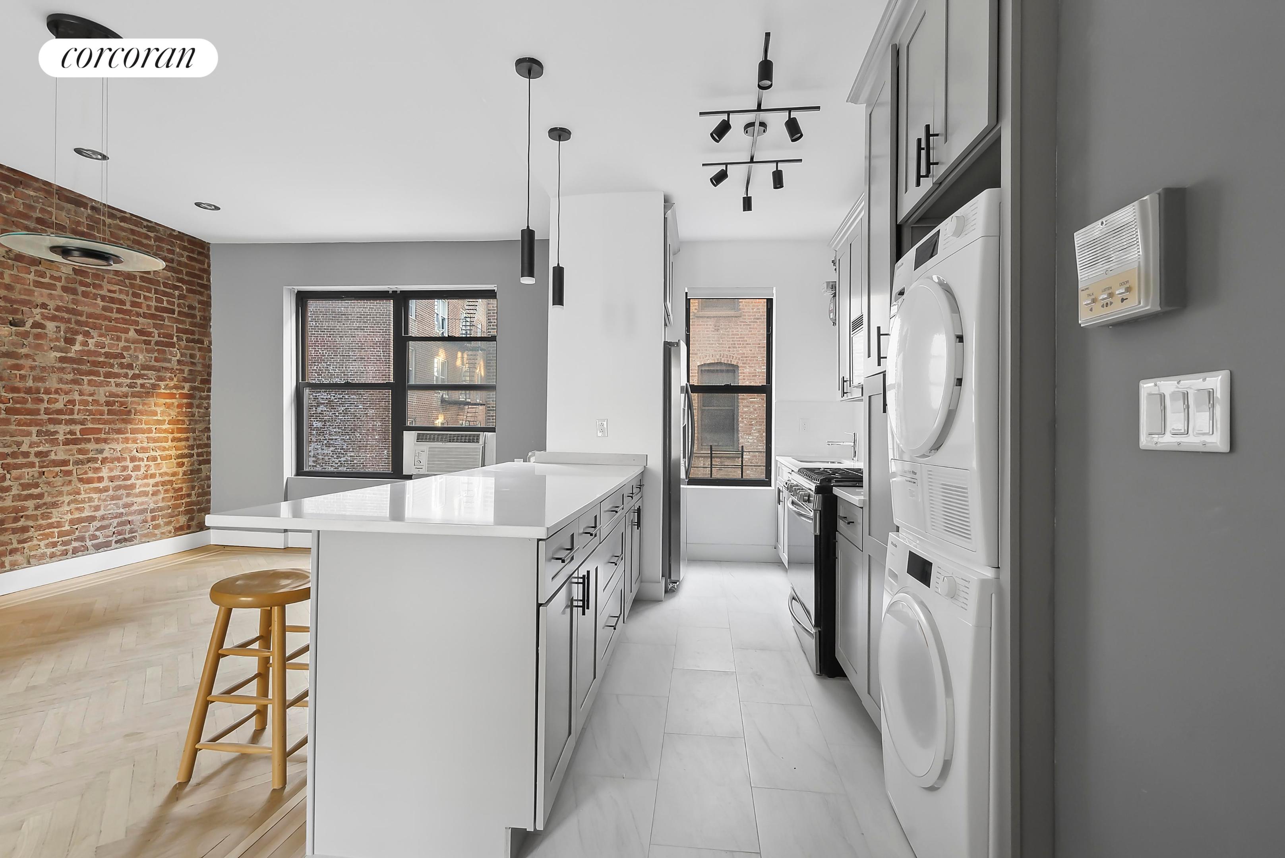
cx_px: 642
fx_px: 571
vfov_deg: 73.8
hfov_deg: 96.7
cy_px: 429
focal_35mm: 16
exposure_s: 1/5
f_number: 9
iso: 800
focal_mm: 16
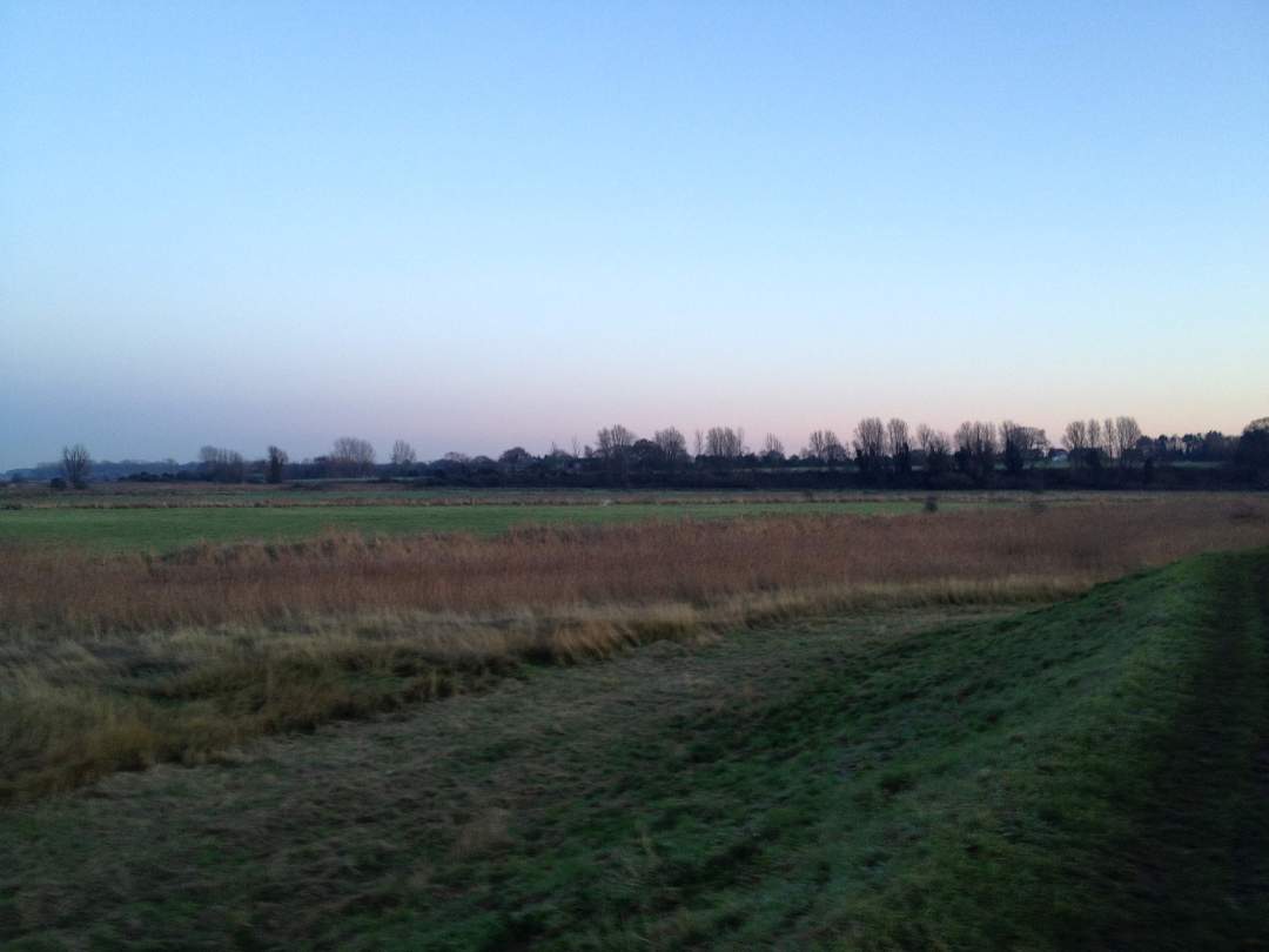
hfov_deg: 52.6
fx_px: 1283
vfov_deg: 40.7
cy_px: 476
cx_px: 634
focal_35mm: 35
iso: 50
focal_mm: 4.28
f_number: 2.4
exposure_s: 1/30
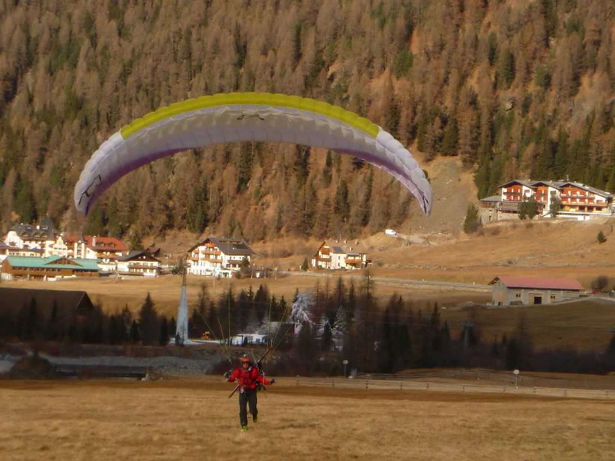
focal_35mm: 200
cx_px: 308
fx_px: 3553
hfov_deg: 9.9
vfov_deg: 7.4
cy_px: 230
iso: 100
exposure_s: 1/320
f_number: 5.7
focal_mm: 18
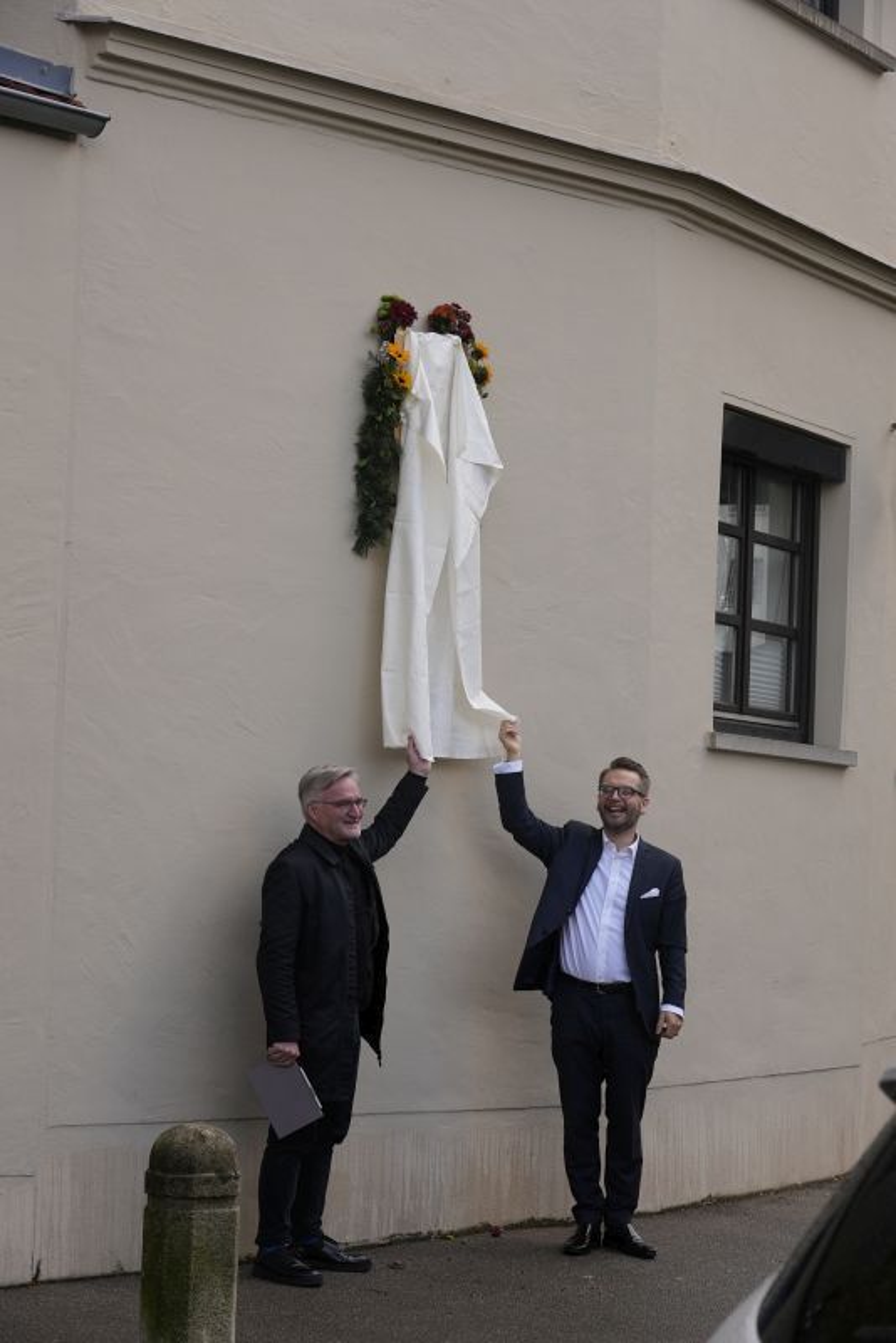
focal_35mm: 82
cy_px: 672
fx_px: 3058
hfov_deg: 16.7
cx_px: 448
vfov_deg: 24.8
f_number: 7.1
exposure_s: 1/400
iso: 640
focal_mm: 82
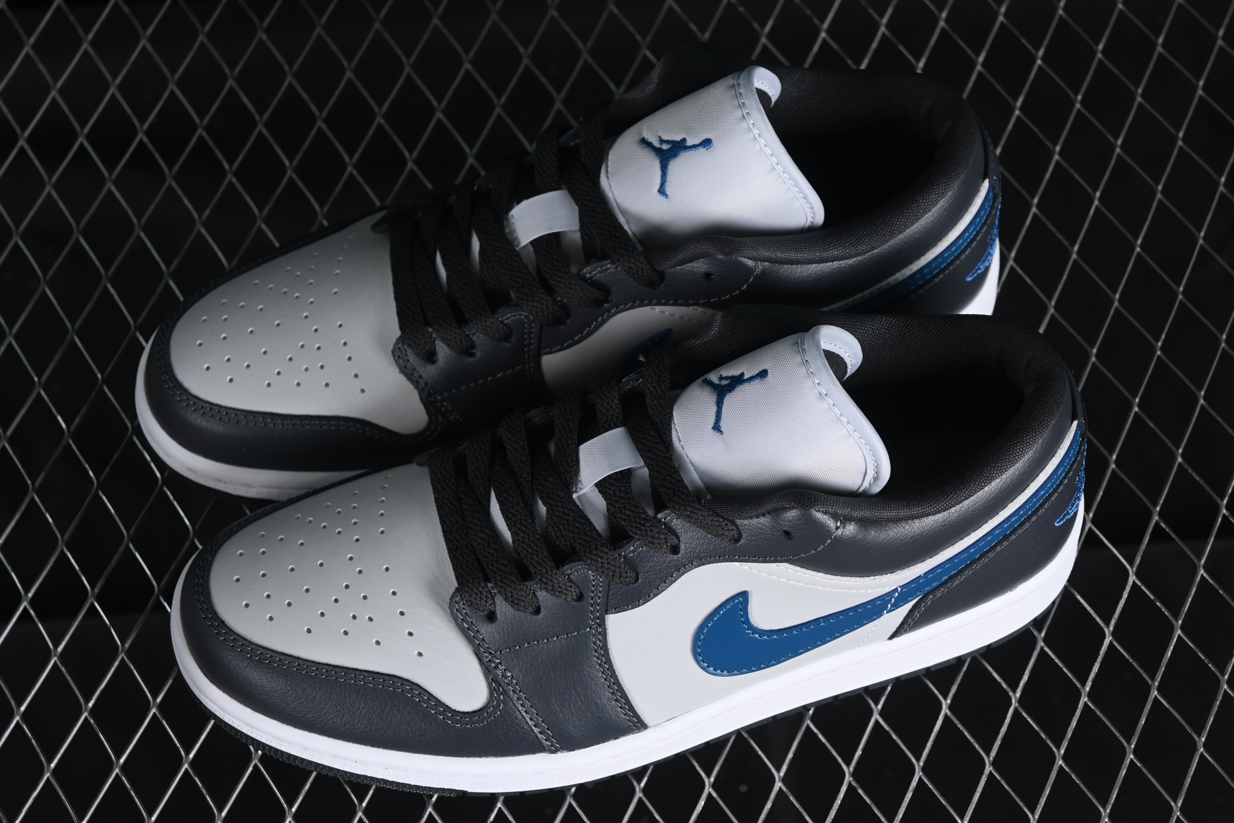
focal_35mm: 75
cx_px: 617
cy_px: 412
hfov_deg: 27.0
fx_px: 2571
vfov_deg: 18.2
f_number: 6.3
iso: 160
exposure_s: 1/60
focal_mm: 50
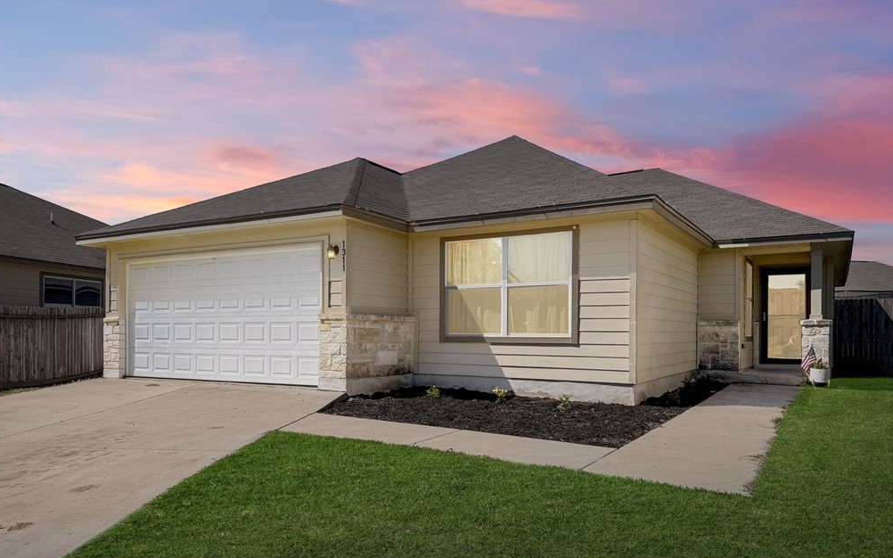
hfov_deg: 70.4
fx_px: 633
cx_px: 446
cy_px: 328
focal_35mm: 26
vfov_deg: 47.4
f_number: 1.78
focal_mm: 6.76
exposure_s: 1/6711
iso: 80
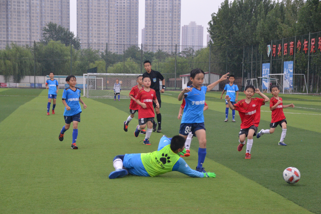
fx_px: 695
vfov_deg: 17.5
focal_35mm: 78
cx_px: 160
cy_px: 107
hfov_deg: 26.0
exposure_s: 1/500
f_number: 4.8
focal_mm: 52
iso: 1800
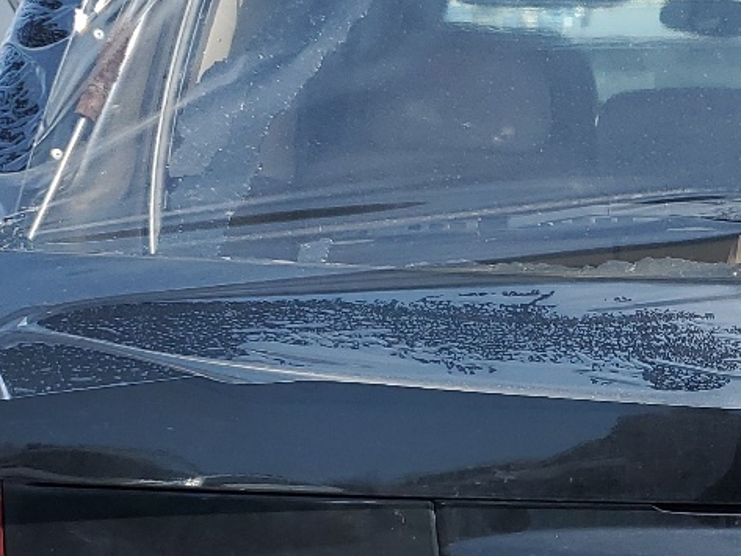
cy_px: 522
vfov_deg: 16.5
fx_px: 1884
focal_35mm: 88
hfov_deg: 21.4
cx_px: 764
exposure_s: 1/2500
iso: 50
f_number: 1.5
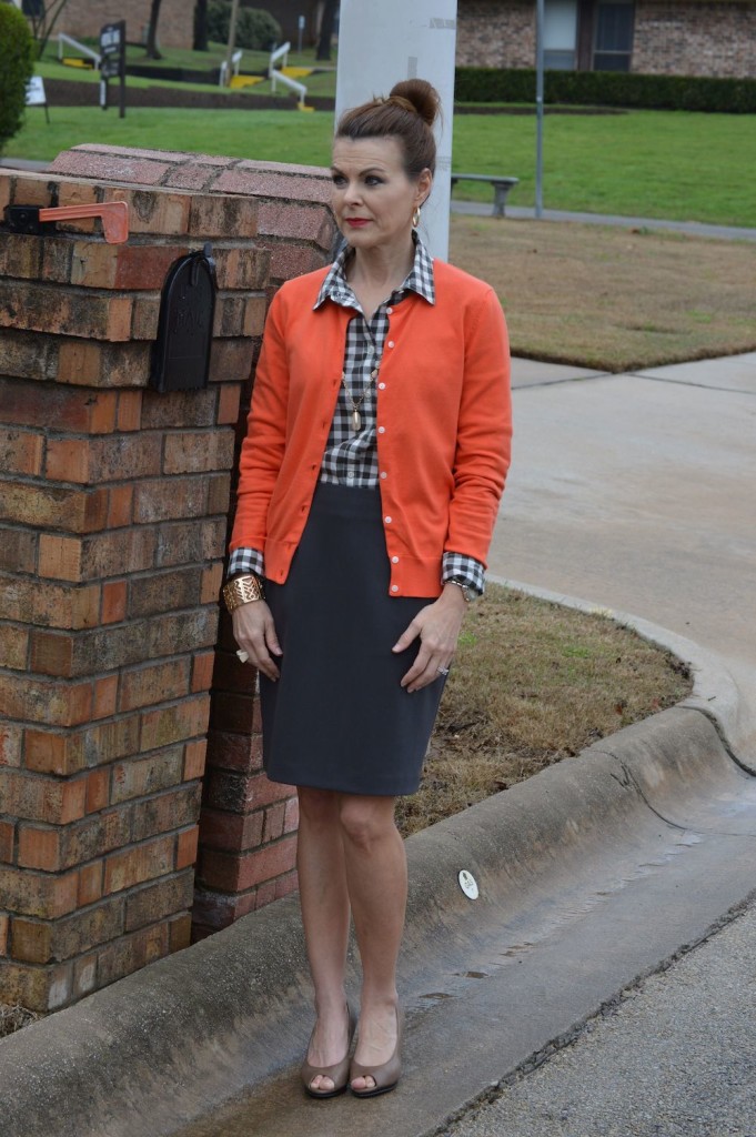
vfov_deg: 24.6
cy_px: 568
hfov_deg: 16.5
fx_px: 2603
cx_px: 378
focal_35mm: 82
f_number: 5.6
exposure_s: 1/125
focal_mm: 55
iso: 250
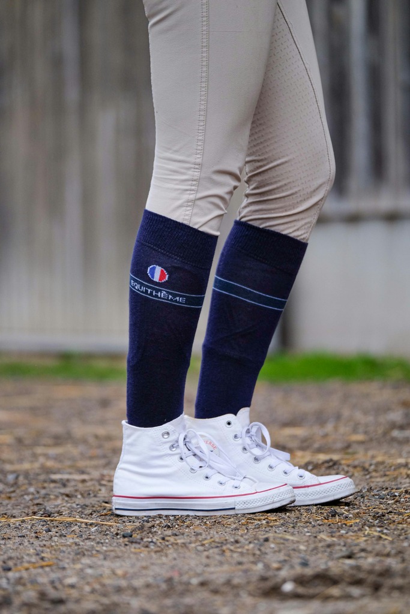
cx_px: 205
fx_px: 5020
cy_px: 307
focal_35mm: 294
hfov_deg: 4.7
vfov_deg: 7.0
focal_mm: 196
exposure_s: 1/500
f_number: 4
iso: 640
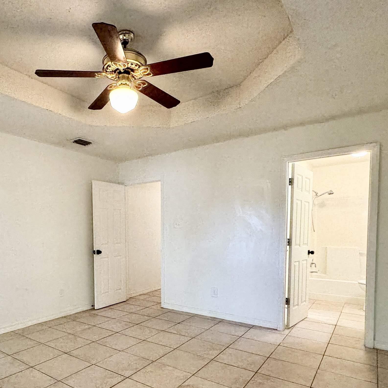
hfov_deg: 62.7
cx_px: 117
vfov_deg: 63.9
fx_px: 304
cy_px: 246
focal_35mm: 24
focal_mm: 2.22
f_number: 2.2
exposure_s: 1/60
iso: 200
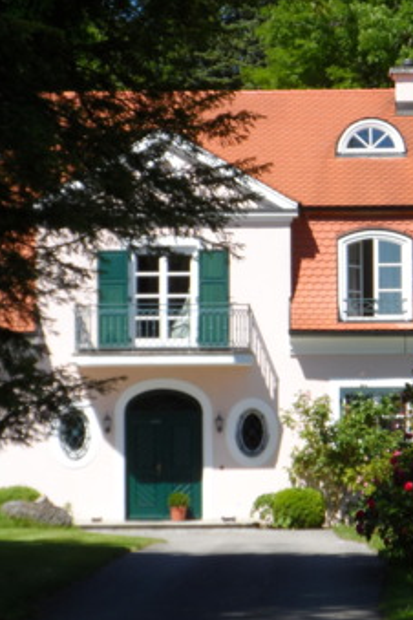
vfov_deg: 11.4
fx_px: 3114
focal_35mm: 181
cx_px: 272
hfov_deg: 7.6
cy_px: 319
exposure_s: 1/350
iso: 80
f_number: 4.6
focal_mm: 19.5
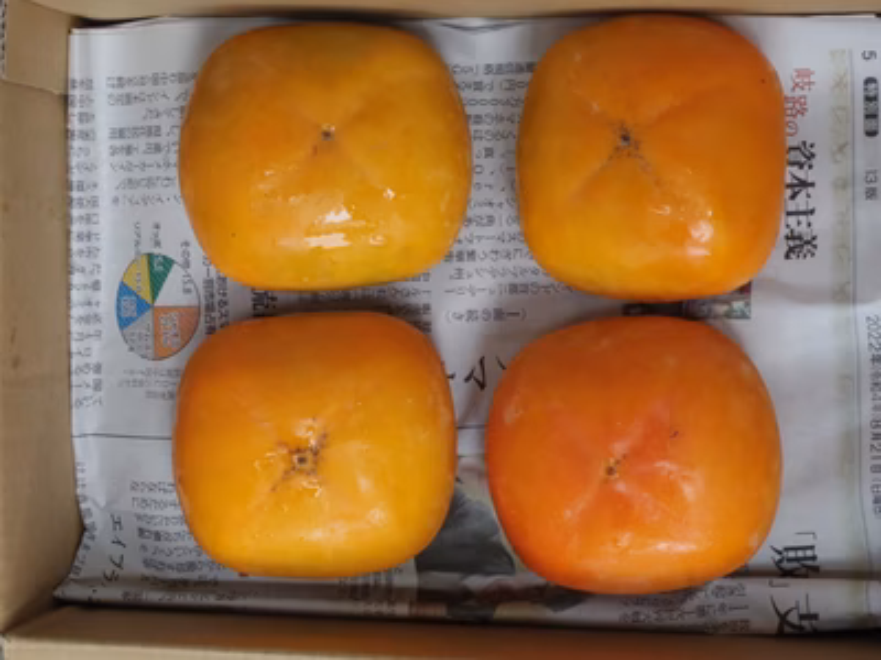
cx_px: 440
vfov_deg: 17.8
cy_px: 330
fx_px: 2112
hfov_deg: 23.6
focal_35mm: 83
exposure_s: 1/100
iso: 320
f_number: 4.5
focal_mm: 15
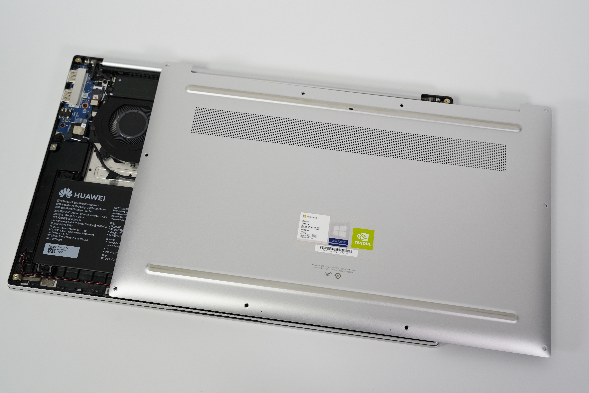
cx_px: 281
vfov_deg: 30.5
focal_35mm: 44
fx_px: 720
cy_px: 197
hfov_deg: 44.5
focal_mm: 42
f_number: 7.1
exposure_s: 1/50
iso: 800
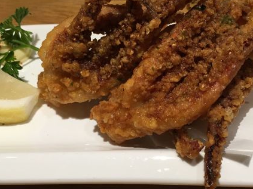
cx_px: 139
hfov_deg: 39.6
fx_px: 351
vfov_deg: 30.3
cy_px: 92
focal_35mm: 48
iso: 50
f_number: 2.2
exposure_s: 1/33
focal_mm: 4.15
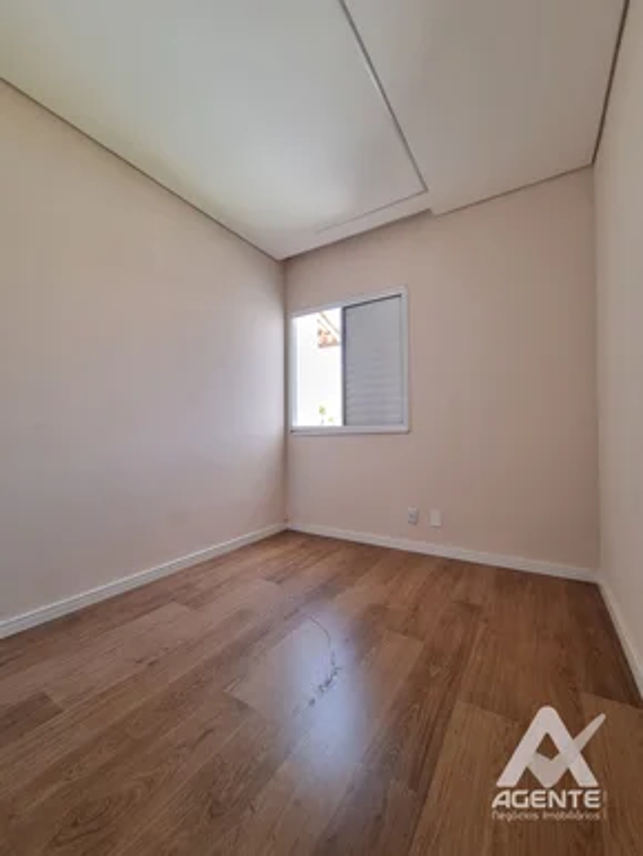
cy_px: 428
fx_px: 322
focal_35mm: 13
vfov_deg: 106.1
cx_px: 322
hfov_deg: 90.0
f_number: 2.2
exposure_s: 1/60
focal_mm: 2.2
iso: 100
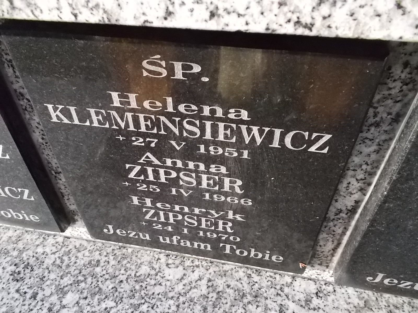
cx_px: 209
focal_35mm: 26
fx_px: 314
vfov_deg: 53.1
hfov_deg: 67.3
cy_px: 156
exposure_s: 1/200
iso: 400
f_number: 8
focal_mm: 4.6
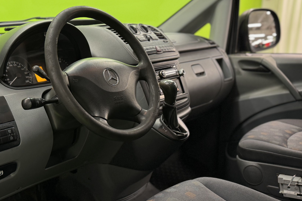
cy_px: 97
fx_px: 361
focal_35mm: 43
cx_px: 95
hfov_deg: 44.6
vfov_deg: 31.2
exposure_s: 1/50
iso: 125
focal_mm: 6.76
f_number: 1.78
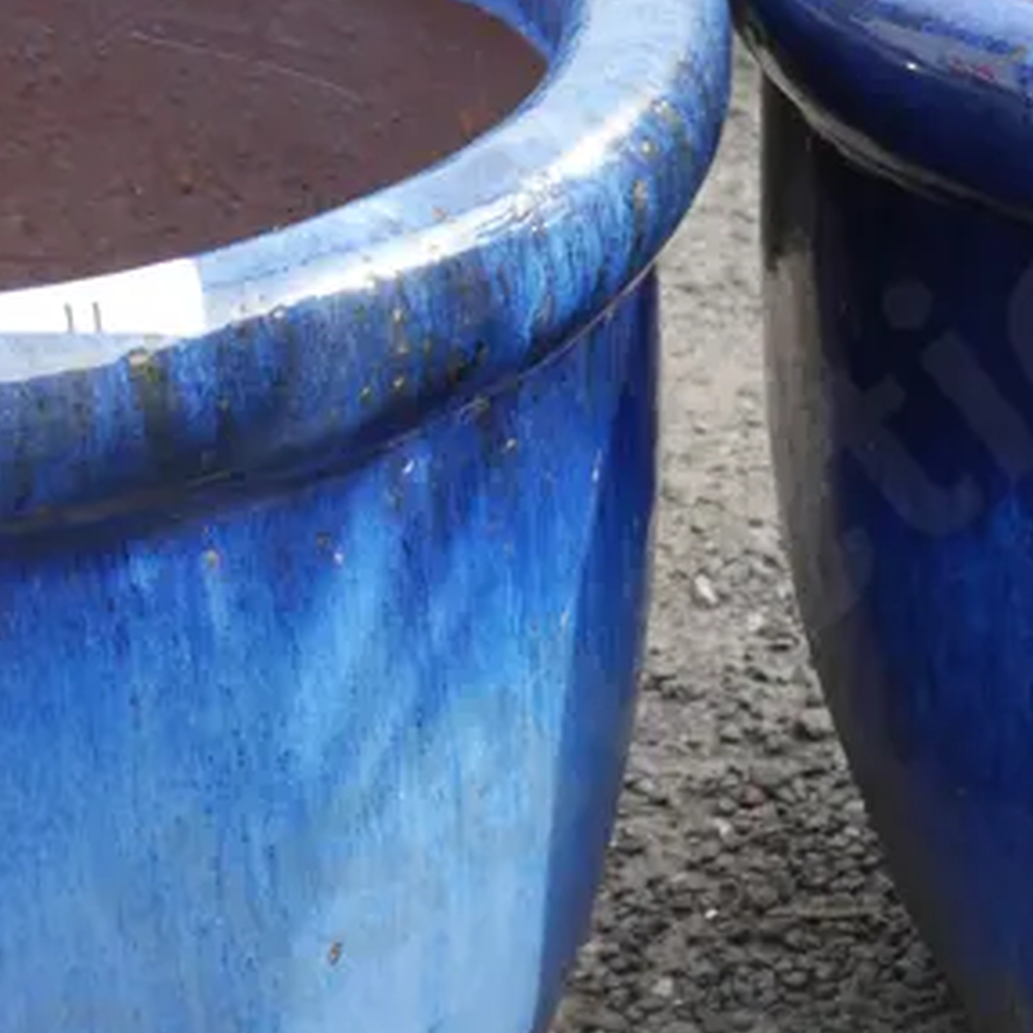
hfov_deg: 13.8
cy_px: 642
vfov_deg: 13.8
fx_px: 4254
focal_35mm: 126
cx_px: 662
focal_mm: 20
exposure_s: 1/160
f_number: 5.6
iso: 200
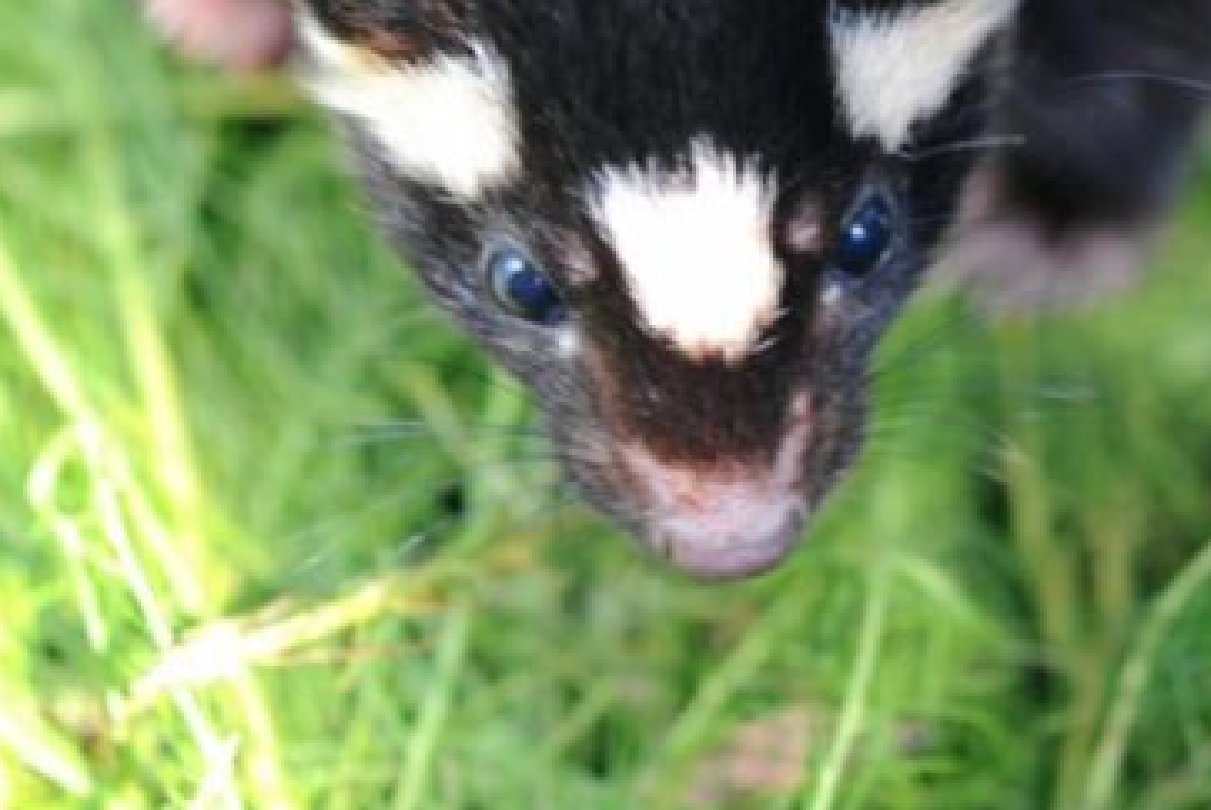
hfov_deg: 8.8
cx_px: 1308
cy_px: -74
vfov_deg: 5.9
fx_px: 7810
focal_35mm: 232
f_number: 3
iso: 200
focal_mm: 105
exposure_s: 1/60
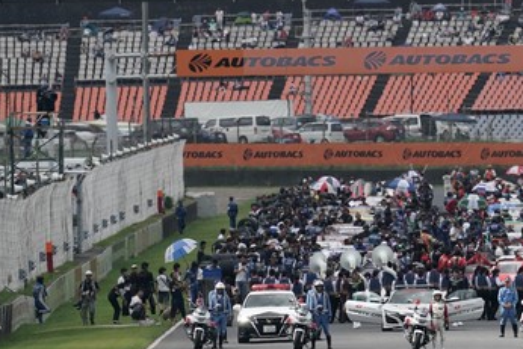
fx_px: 18137
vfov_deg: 1.1
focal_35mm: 1248
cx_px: 336
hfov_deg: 1.7
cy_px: 51
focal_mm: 600
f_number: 8
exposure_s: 1/1000
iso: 400
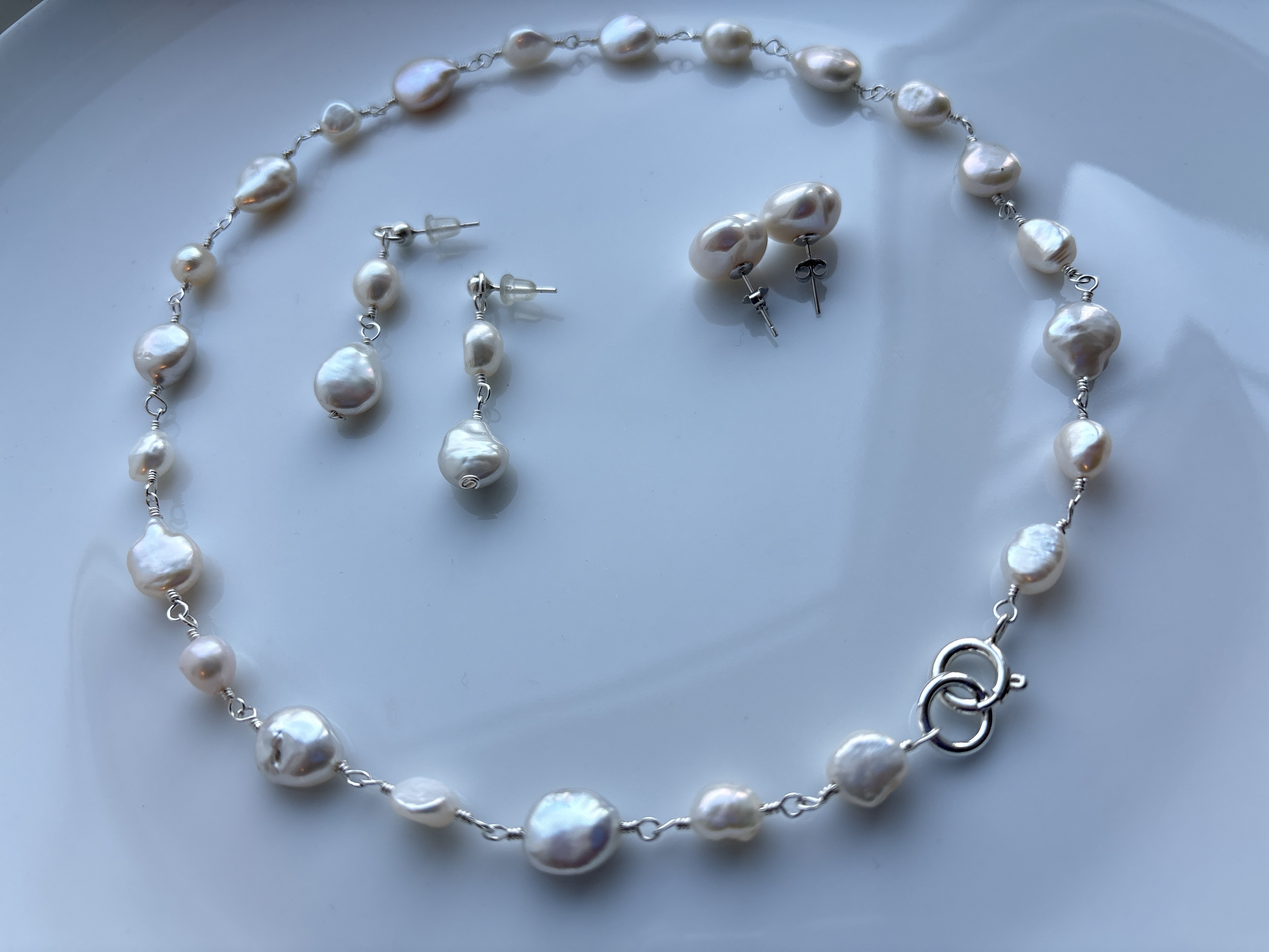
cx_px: 634
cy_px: 476
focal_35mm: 26
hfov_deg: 67.3
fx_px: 953
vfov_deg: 53.1
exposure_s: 1/122
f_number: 1.6
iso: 64
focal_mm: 5.96
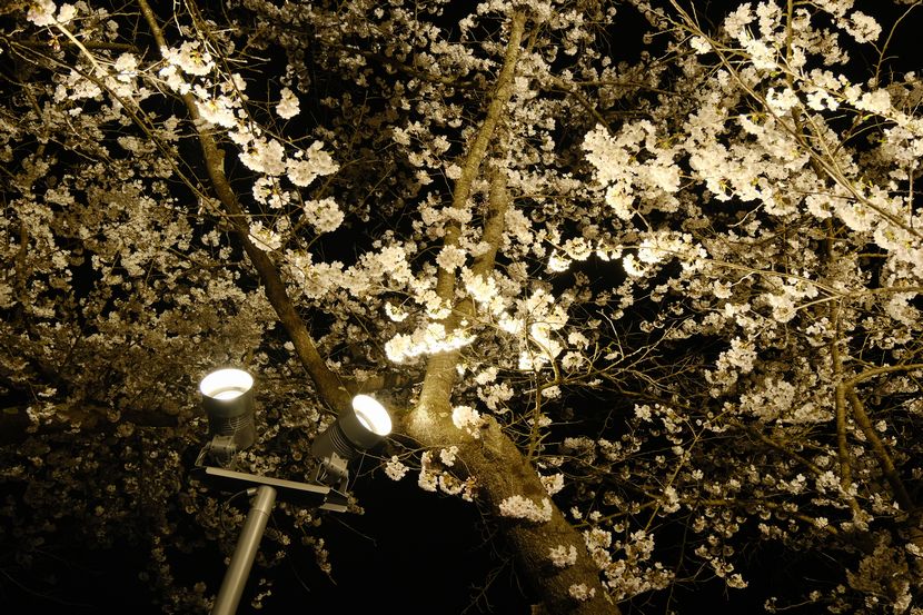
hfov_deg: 63.7
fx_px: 743
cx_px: 462
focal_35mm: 29
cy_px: 308
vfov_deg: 44.9
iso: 640
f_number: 4
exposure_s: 1/20
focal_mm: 19.2
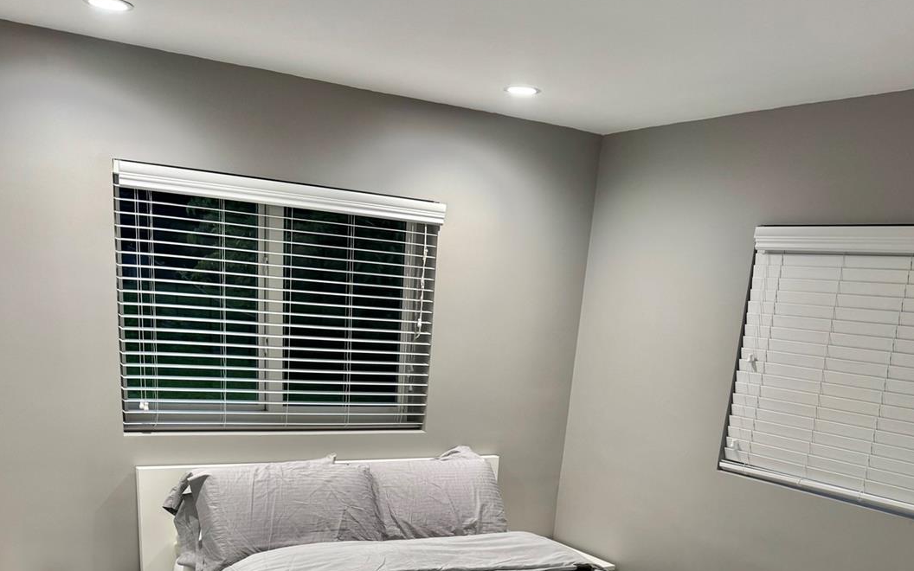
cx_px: 455
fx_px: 922
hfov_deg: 52.7
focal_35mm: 37
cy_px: 596
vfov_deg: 31.3
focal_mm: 6.76
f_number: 1.78
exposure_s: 1/60
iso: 160
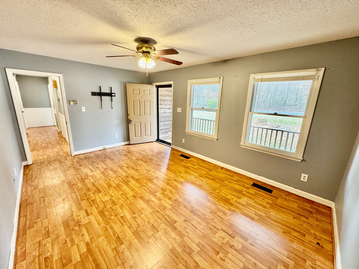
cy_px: 134
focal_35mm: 14
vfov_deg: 85.7
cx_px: 180
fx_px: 145
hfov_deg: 102.1
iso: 200
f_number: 2.2
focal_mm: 2.22
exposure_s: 1/60
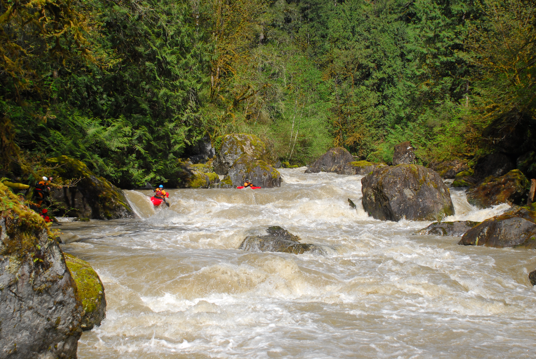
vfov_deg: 23.8
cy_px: 180
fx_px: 850
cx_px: 268
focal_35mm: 57
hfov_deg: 35.0
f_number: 5
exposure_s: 1/800
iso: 200
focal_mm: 38
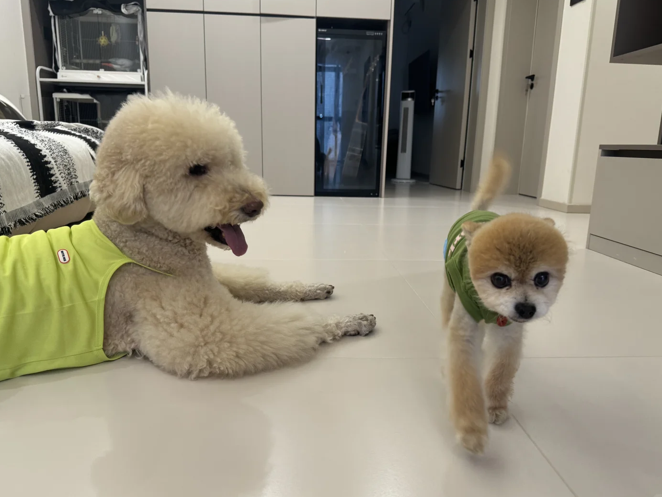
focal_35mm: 25
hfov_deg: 69.4
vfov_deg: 54.9
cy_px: 252
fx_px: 478
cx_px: 337
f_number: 1.78
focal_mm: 6.76
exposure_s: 1/100
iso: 200
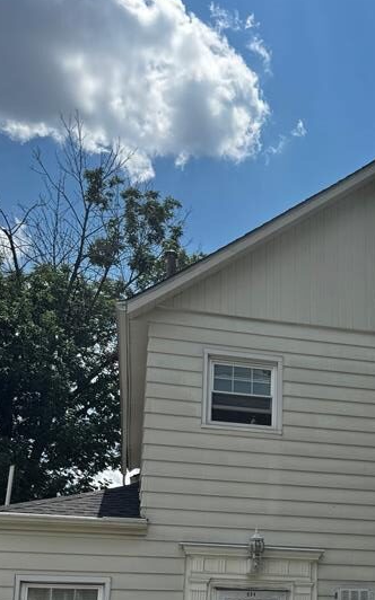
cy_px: 515
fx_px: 802
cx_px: 337
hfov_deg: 25.5
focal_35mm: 49
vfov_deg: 38.8
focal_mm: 6.76
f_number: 1.78
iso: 80
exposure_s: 1/4608
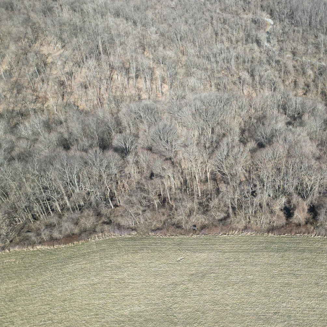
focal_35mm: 32
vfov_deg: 51.1
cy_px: 156
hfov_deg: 49.0
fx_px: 342
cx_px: 246
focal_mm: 6.72
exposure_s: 1/1250
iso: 110
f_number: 1.7
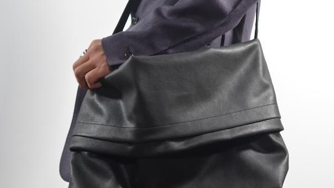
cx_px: 194
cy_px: 72
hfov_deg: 25.6
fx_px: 735
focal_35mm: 83
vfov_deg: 14.5
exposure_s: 1/60
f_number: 4
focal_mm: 40
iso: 800
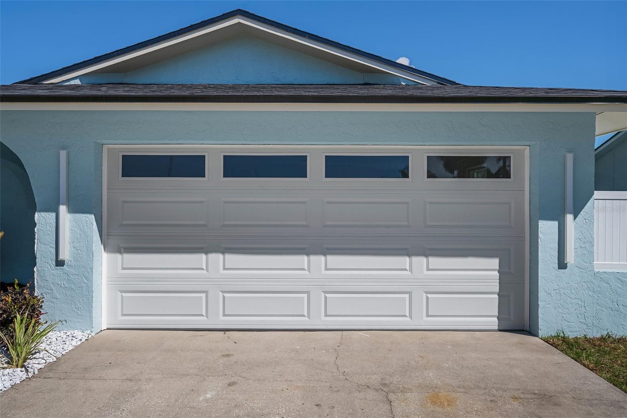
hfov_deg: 73.7
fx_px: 418
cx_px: 314
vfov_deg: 53.1
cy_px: 209
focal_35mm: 24
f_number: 10
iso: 250
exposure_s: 1/160
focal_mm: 24
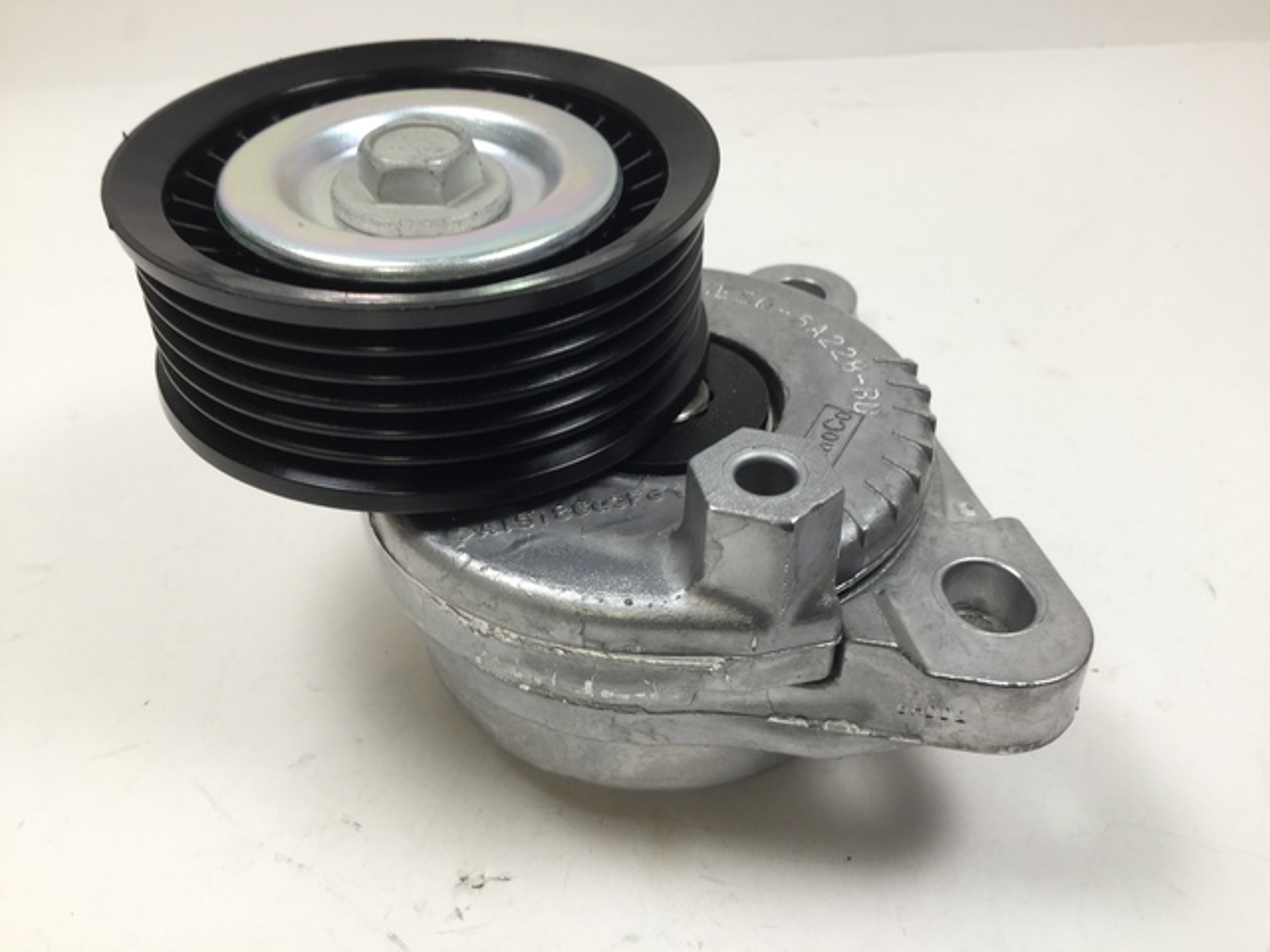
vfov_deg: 45.4
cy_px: 476
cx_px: 635
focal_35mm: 31
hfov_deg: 58.4
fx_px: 1137
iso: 32
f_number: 2.4
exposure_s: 1/30
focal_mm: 3.3
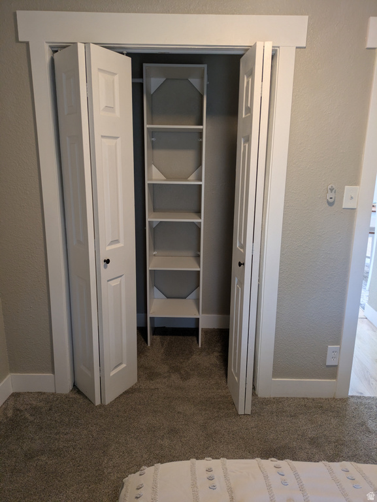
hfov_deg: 54.9
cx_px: 188
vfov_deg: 69.4
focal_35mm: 25
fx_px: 363
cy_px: 251
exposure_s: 1/60
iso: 280
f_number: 1.89
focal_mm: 5.43
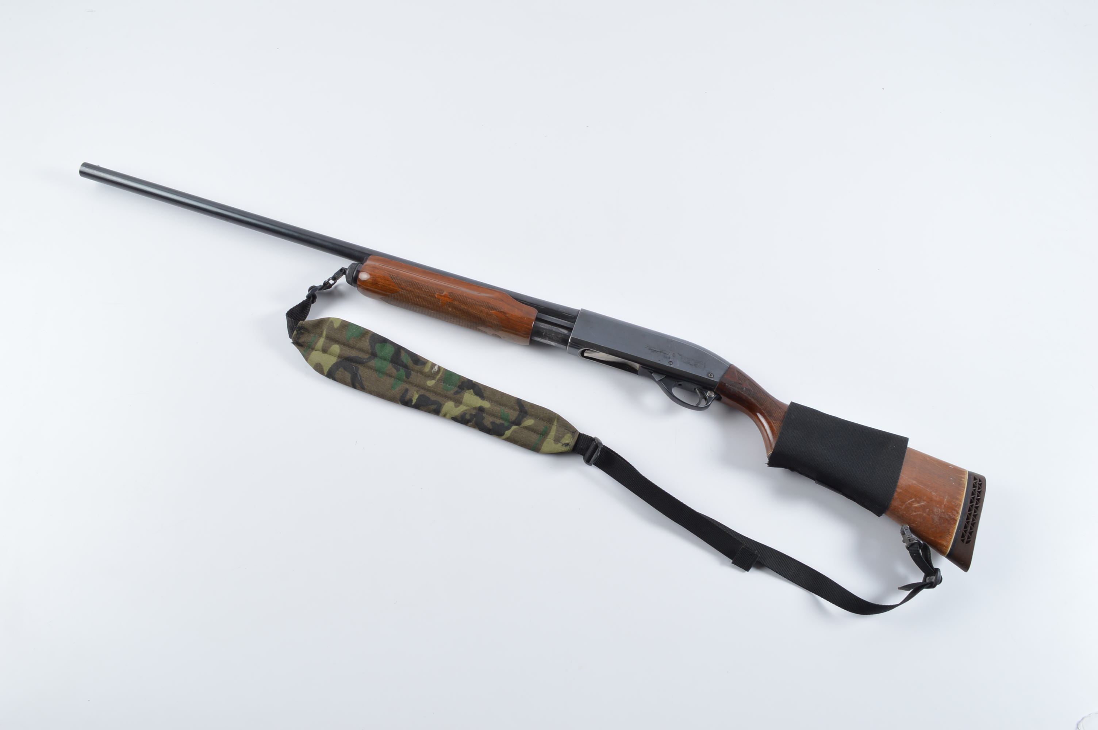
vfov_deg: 39.9
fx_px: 1006
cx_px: 549
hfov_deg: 57.3
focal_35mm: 33
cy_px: 365
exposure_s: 1/125
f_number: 10
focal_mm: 22
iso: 100
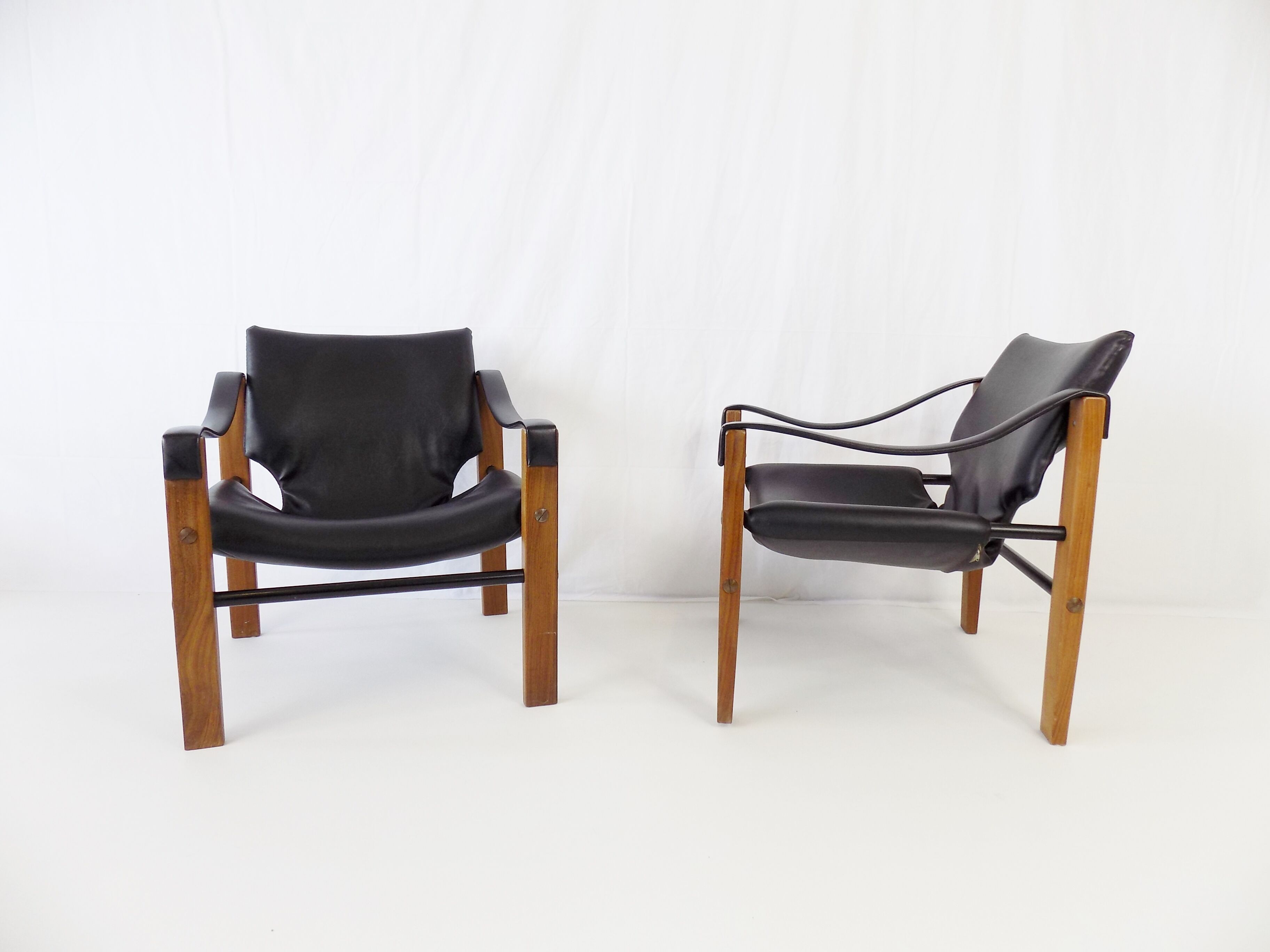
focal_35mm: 23
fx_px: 844
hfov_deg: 73.9
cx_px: 635
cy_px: 476
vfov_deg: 58.9
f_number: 3.1
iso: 80
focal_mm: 4
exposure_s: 1/40
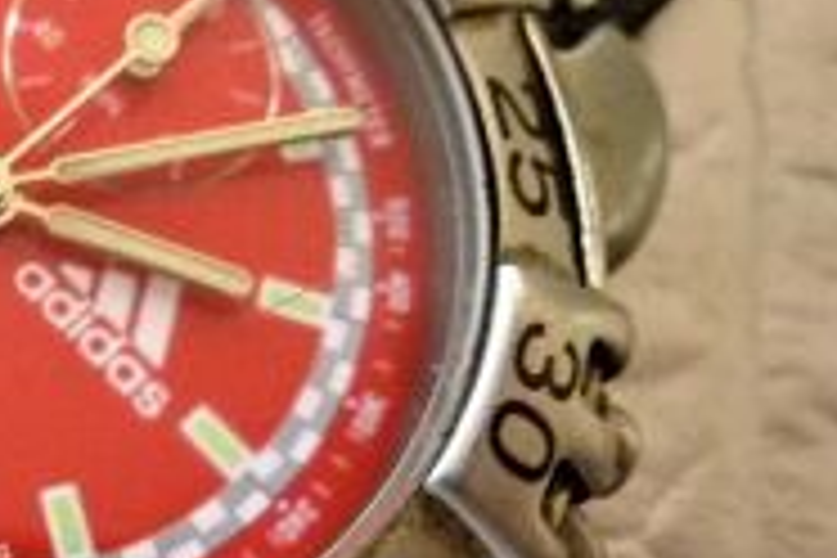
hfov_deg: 28.1
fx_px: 1558
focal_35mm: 67
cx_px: -22
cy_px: 270
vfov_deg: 20.3
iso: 400
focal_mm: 4.5
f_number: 3.3
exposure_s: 1/20
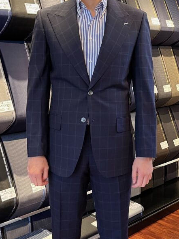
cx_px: 96
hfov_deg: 27.5
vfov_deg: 36.1
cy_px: 127
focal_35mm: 53
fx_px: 365
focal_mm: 5.1
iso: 320
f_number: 1.6
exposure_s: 1/50
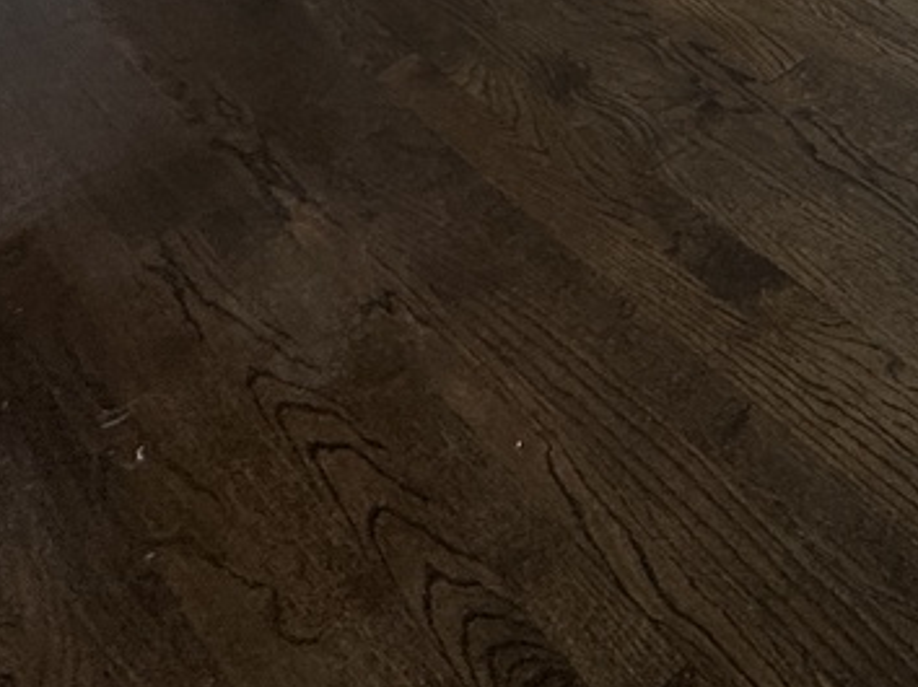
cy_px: -544
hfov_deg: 24.6
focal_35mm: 57
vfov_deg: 19.4
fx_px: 1511
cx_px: 1437
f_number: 2.2
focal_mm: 2.22
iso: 50
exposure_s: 1/120
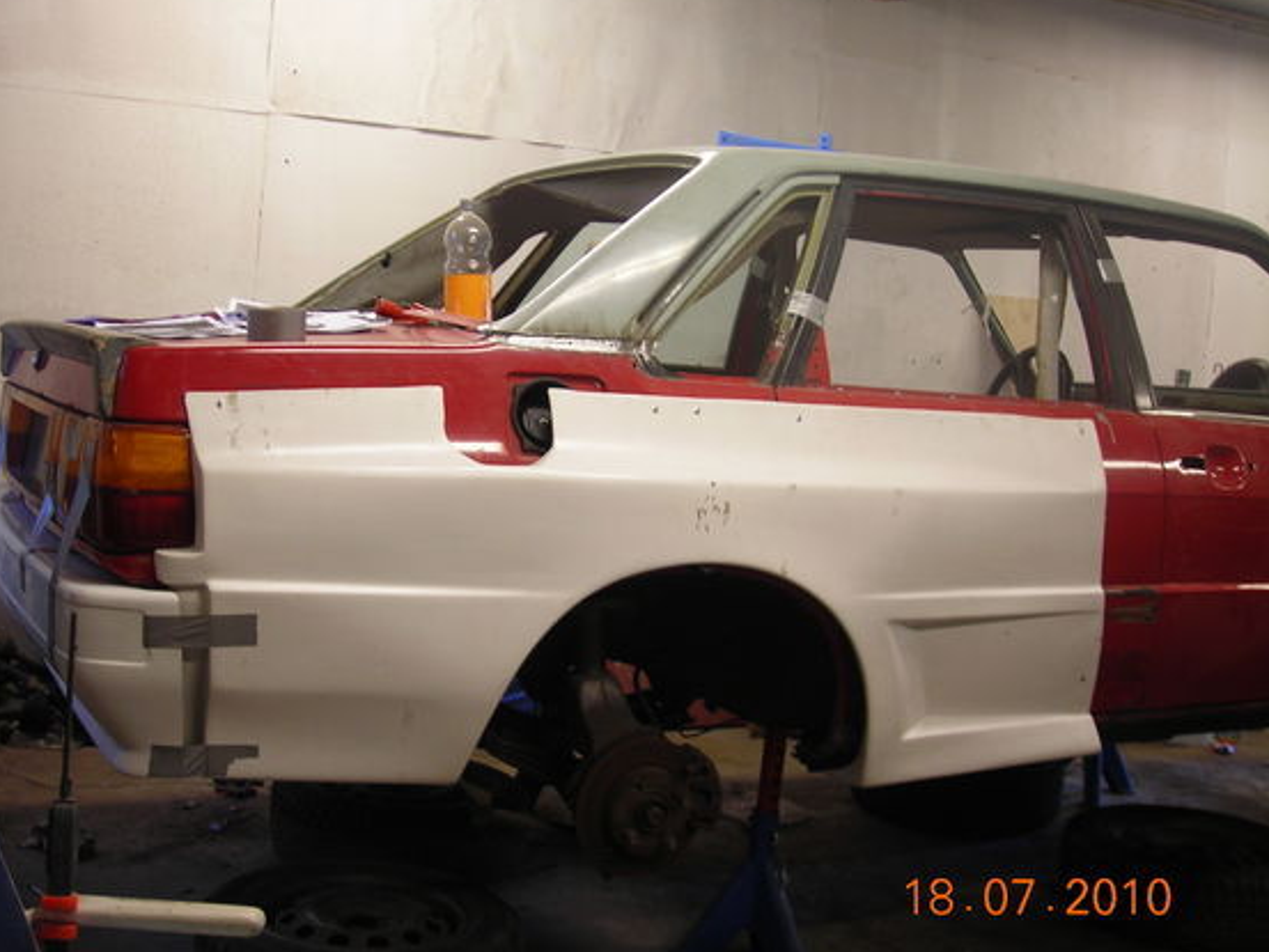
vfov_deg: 32.9
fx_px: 1613
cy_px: 461
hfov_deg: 42.8
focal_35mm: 44
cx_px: 539
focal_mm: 6.3
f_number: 3.2
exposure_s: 1/9.5
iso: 50
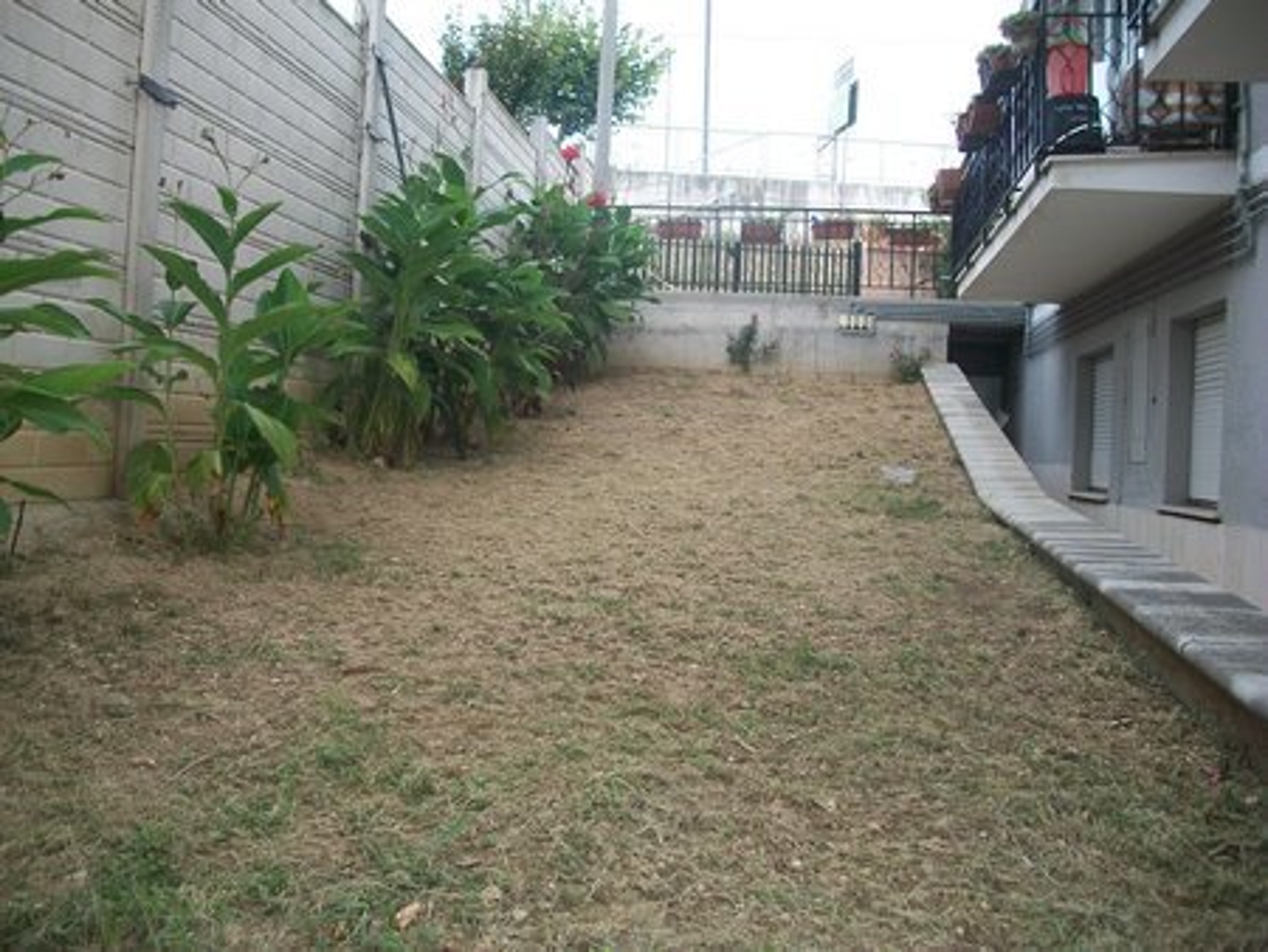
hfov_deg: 56.8
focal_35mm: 32
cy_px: 476
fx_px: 1173
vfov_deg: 44.2
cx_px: 634
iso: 80
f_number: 2.9
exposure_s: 1/200
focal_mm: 5.7
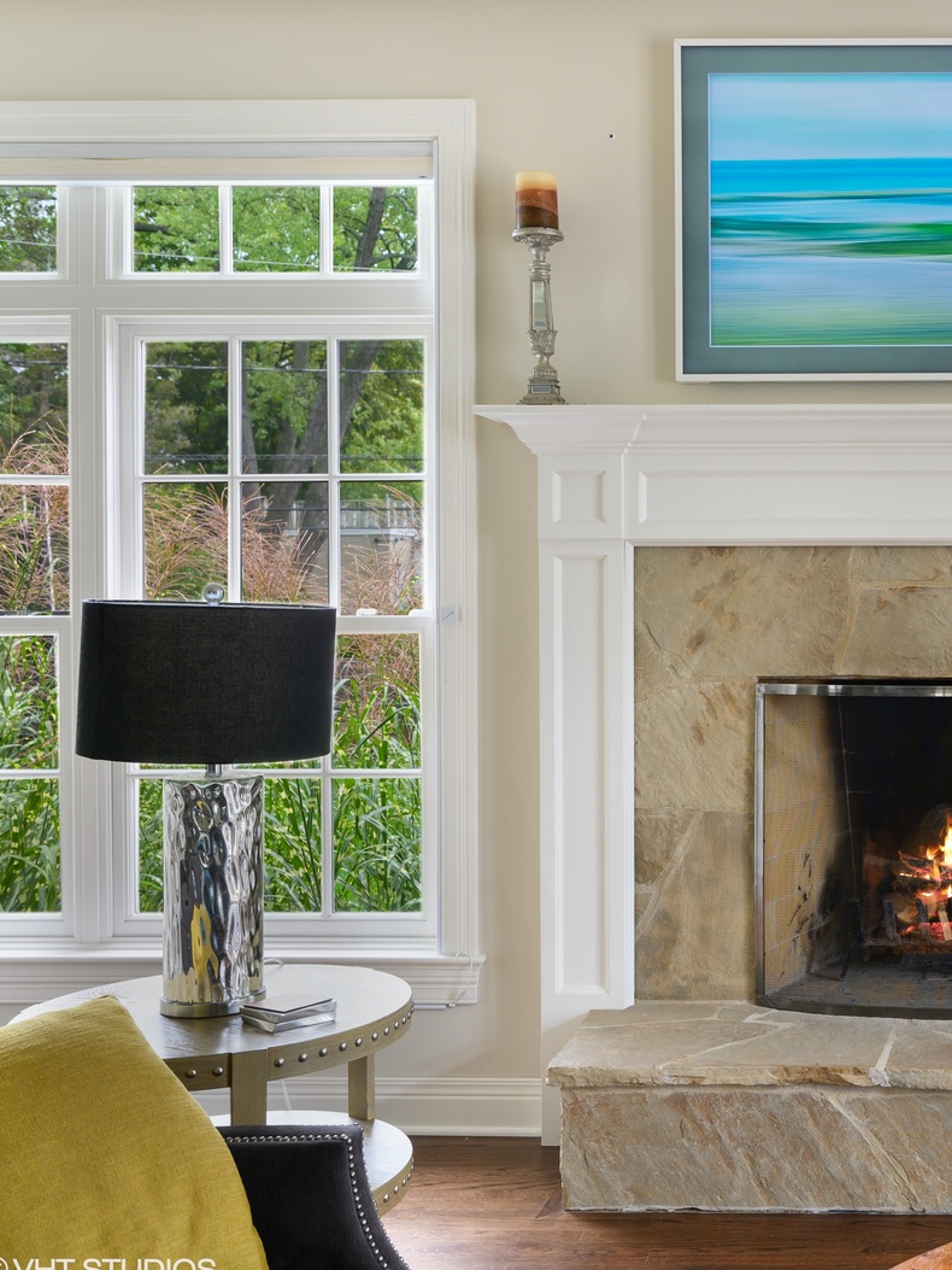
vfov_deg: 46.8
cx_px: 950
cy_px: 638
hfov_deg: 33.0
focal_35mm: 40
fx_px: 1466
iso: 200
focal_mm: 27
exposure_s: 1/3
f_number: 8
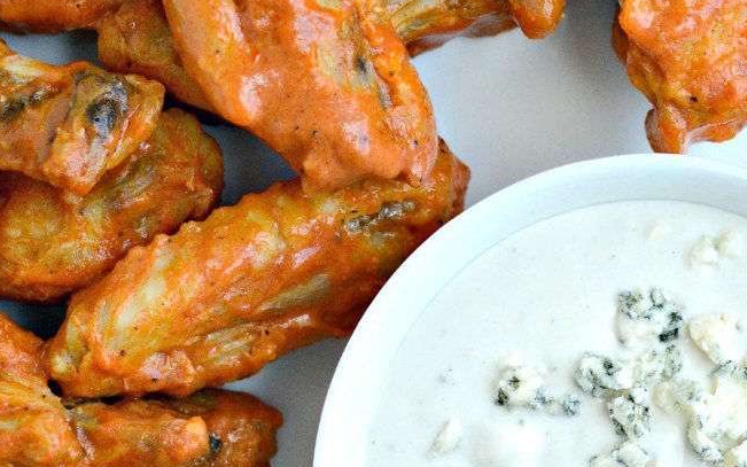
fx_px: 3461
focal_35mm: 170
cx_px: 596
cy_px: 108
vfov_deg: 7.7
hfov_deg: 12.3
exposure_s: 1/1250
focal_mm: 50
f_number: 3.2
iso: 1400
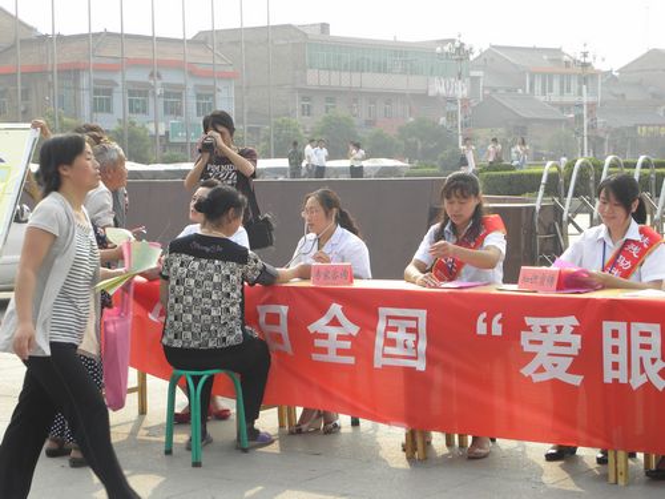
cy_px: 250
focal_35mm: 85
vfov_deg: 17.4
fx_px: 1633
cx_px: 332
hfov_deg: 23.0
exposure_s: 1/190
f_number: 5
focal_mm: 15.1
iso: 64
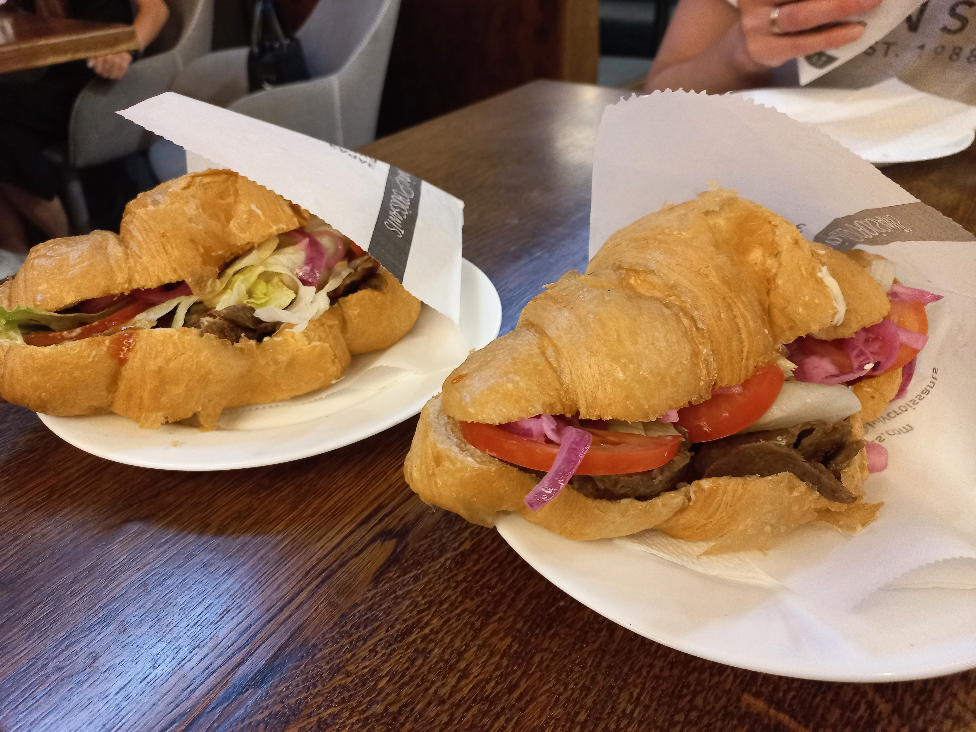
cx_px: 488
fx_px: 705
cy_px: 366
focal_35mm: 25
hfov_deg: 69.4
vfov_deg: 54.9
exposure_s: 1/33
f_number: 1.8
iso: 320
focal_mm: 4.6
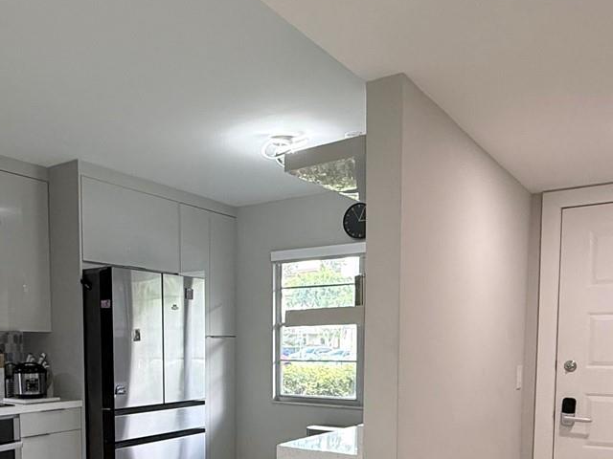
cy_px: 391
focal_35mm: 35
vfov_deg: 38.6
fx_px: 620
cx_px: 245
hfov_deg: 52.3
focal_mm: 2.22
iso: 200
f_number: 2.2
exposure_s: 1/120
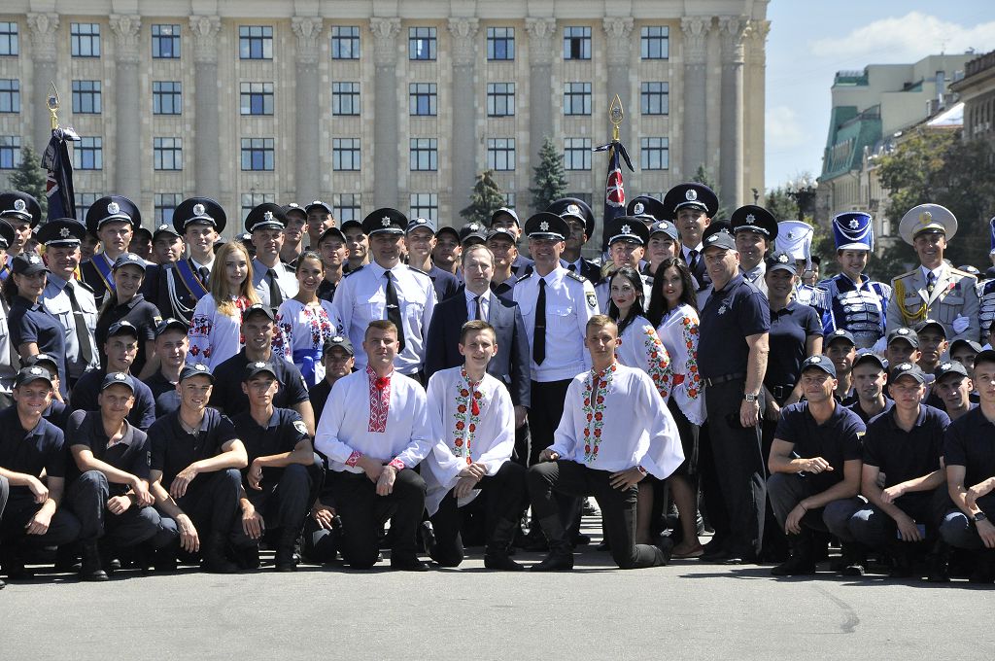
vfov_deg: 8.7
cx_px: 498
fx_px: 4348
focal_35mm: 158
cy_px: 330
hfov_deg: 13.1
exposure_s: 1/1600
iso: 1000
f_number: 10
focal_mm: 105
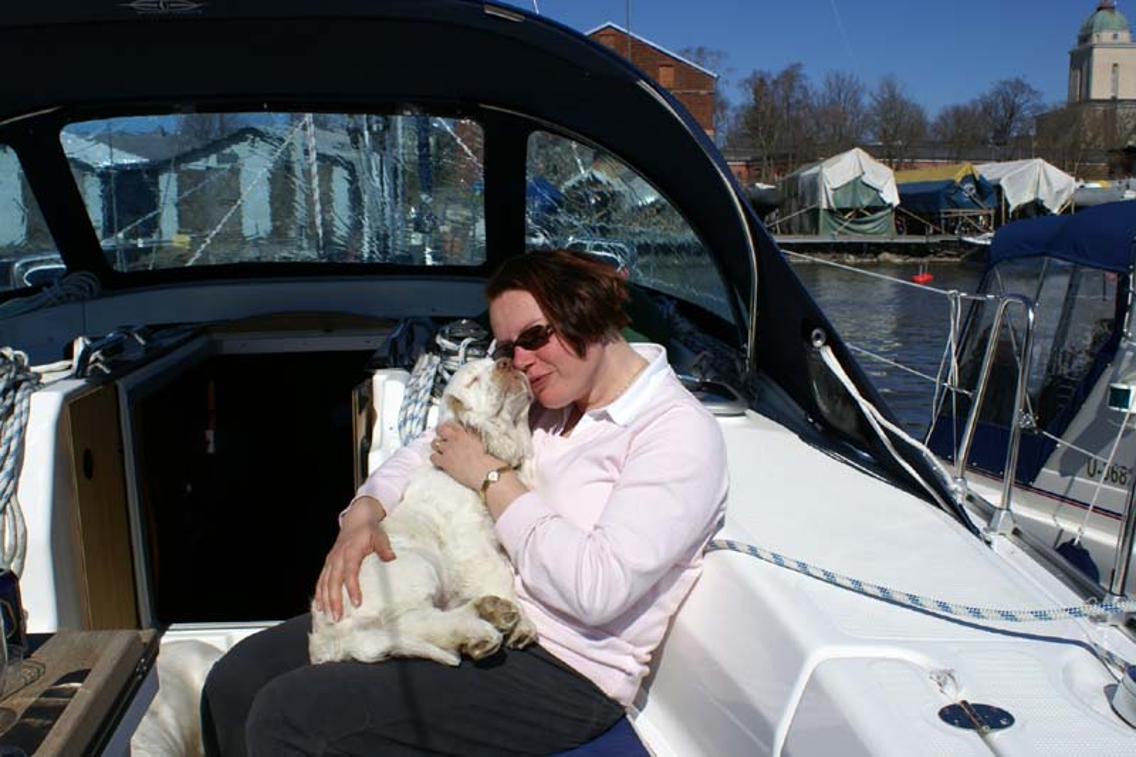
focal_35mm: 33
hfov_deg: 57.2
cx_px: 568
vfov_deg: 40.0
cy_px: 378
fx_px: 1041
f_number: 10
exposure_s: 1/320
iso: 100
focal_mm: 22
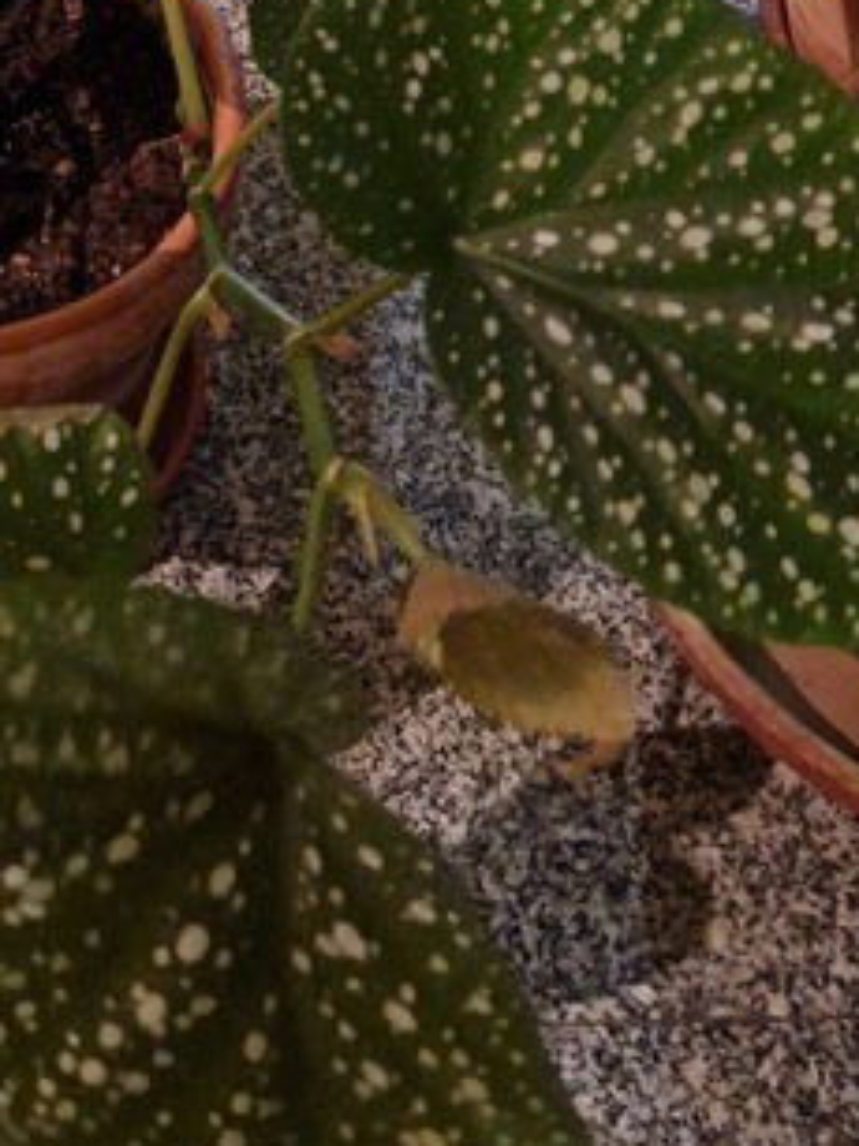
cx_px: -15
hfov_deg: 23.3
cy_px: -175
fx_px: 1987
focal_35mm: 60
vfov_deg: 28.6
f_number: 1.8
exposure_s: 1/25
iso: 1000
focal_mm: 5.4
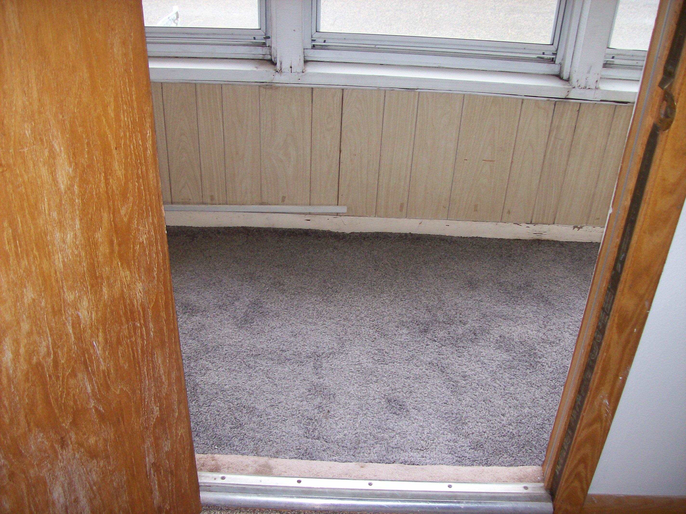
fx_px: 713
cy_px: 257
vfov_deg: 39.6
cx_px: 343
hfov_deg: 51.4
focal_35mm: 36
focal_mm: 6
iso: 80
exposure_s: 1/64
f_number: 2.7
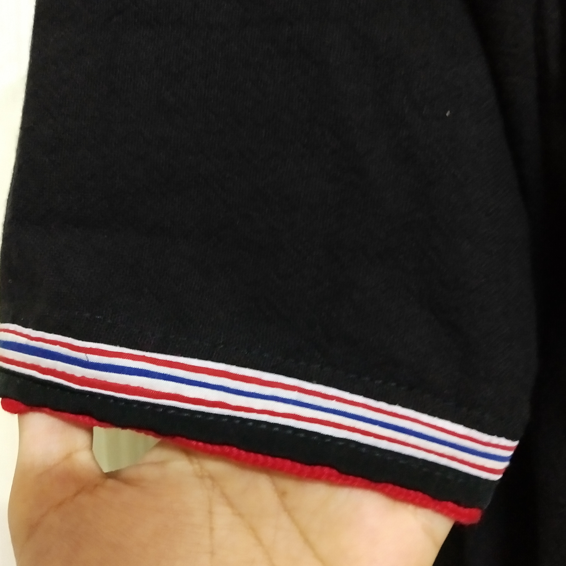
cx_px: 285
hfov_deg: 46.0
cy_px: 286
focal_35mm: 36
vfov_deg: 46.0
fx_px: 666
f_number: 1.8
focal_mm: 3.95
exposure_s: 1/25
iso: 744
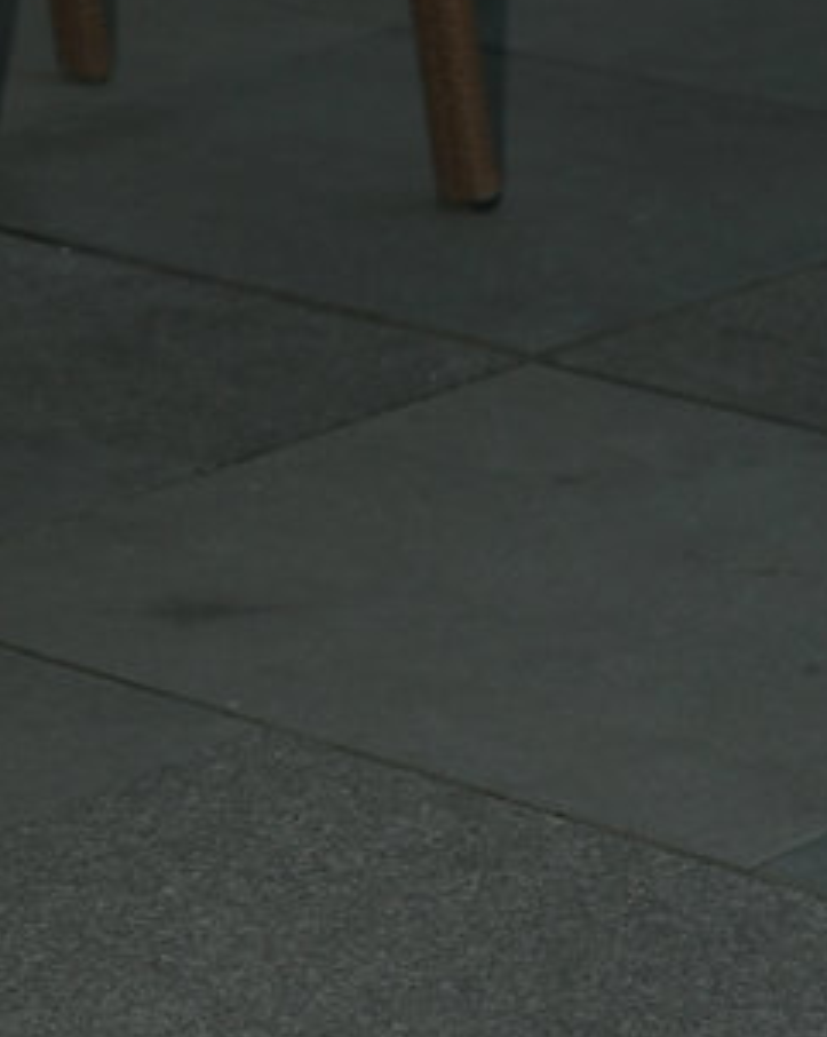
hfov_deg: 7.2
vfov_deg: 8.9
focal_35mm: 210
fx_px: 6435
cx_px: -518
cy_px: -759
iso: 400
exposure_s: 1/200
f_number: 4
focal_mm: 50
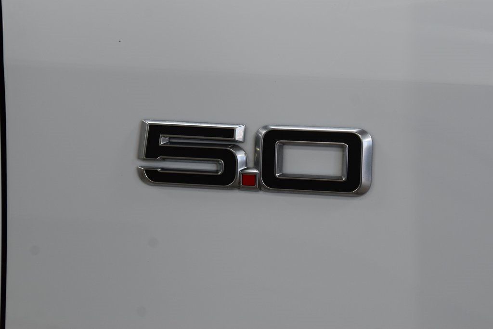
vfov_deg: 13.0
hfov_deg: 19.5
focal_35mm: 105
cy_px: 164
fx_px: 1438
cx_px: 246
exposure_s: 1/30
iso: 560
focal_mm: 70
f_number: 7.1
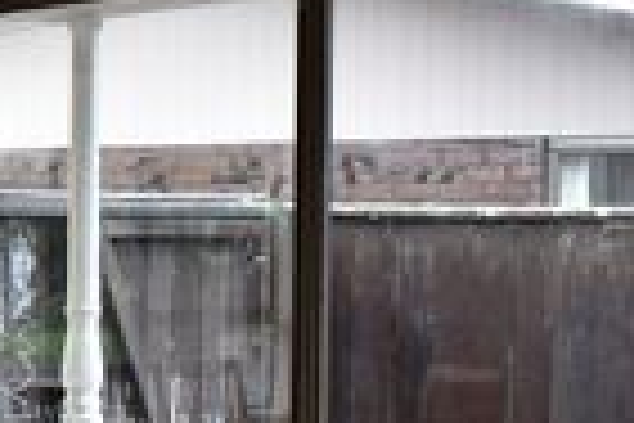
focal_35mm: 115
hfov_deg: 16.3
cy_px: 367
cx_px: -315
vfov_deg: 11.9
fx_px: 2019
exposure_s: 1/80
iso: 400
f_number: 4.5
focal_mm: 23
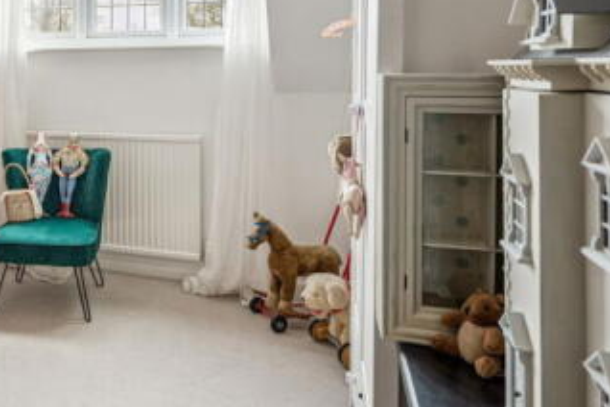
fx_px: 559
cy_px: 59
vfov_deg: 37.9
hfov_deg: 51.7
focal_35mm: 33
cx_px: 82
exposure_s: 1/13
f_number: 4.5
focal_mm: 16
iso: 320
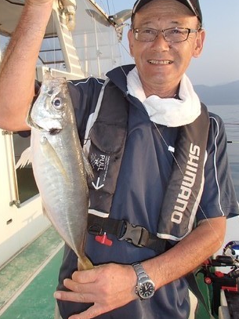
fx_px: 304
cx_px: 100
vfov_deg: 55.2
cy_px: 140
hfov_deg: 42.8
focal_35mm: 33
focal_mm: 5
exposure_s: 1/320
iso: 100
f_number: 3.9
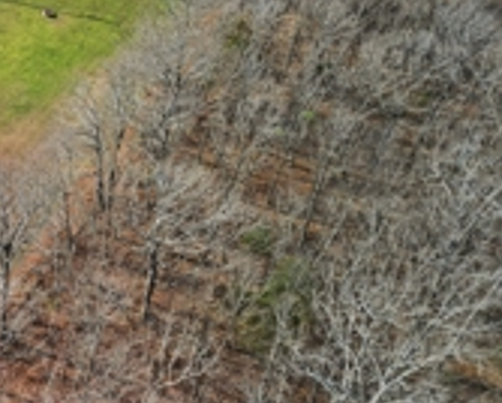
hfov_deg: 29.6
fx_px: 833
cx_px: -72
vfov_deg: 27.1
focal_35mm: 56
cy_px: 147
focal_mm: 6.7
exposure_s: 1/320
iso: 100
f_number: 1.7
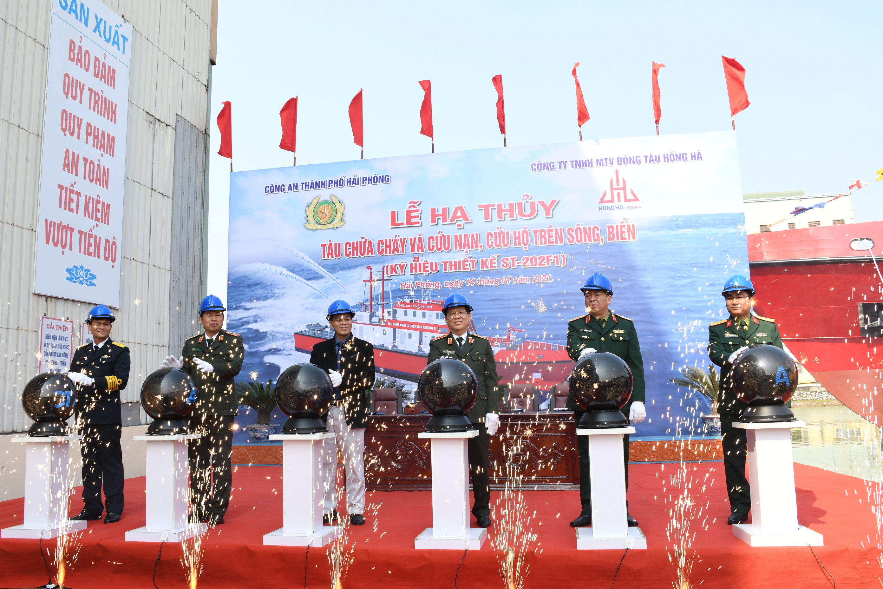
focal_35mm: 27
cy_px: 294
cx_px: 442
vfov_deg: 47.9
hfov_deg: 67.4
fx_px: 662
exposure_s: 1/200
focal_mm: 18
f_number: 10
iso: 250
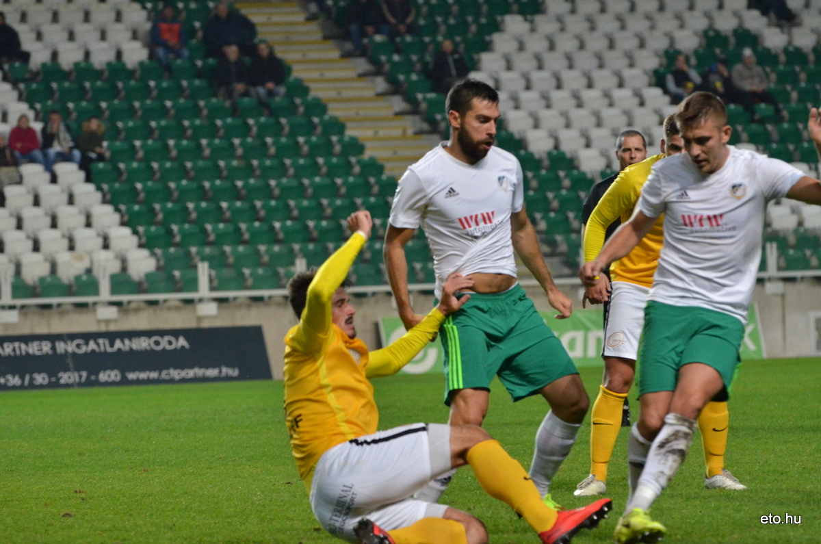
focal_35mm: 255
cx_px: 410
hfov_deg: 8.1
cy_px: 272
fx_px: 5804
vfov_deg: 5.4
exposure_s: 1/500
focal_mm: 170
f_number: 5
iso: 2000
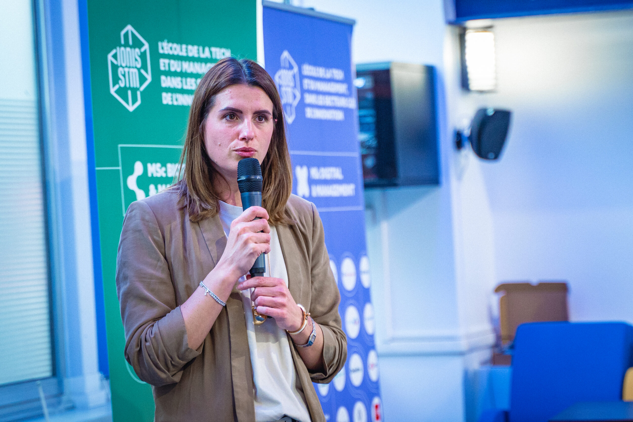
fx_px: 1969
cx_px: 316
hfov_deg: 18.3
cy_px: 211
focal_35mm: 112
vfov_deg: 12.2
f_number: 2.8
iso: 1250
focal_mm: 75
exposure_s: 1/125
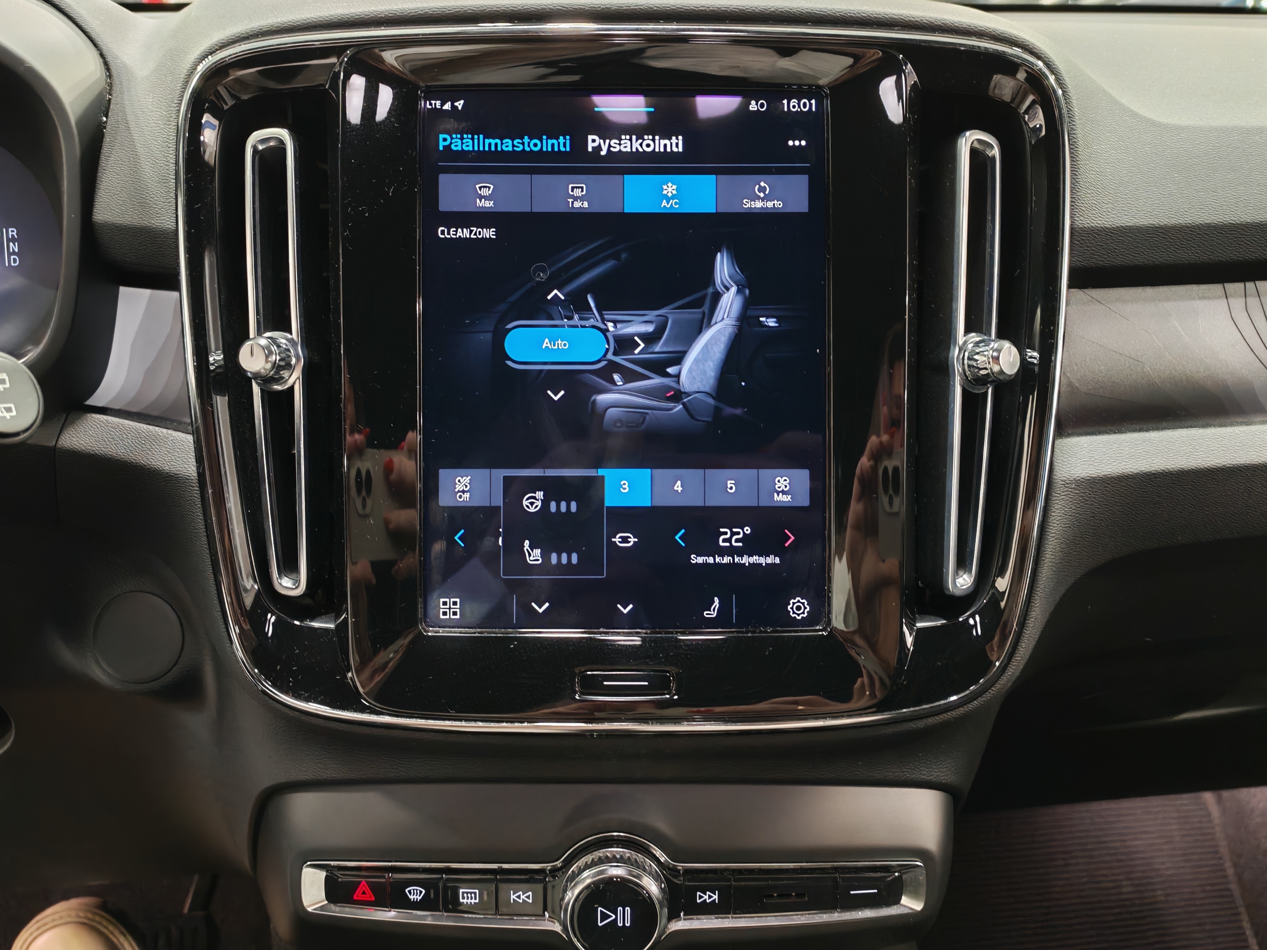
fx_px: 1171
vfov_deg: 44.2
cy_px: 475
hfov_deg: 56.8
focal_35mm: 32
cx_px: 634
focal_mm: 6.12
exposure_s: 1/33.3
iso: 1925
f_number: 1.9
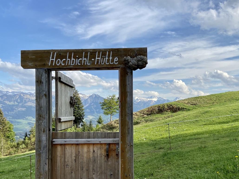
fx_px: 228
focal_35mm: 33
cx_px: 143
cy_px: 109
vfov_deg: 42.7
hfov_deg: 55.0
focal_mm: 4.25
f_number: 1.8
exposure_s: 1/2141
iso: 32
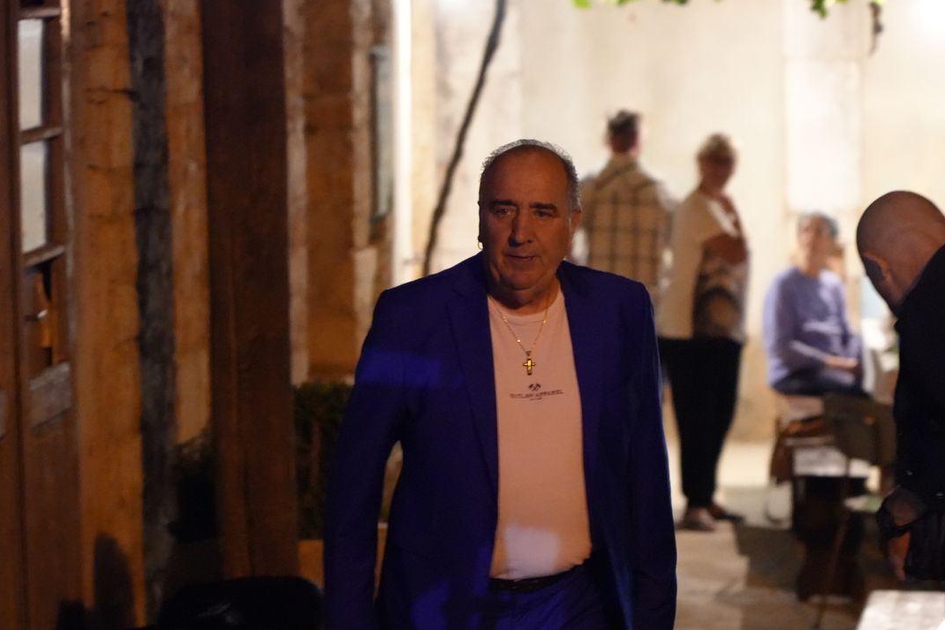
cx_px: 651
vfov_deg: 8.6
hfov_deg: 12.9
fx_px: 4173
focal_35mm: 159
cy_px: 394
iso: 12800
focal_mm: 105
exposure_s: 1/60
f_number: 4
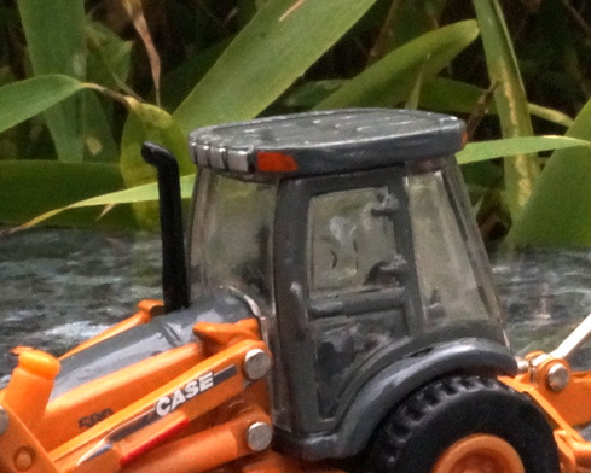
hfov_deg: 16.7
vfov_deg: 13.1
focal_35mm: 115
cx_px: 297
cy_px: 539
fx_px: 2013
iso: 1250
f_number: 22
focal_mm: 20
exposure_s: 1/60
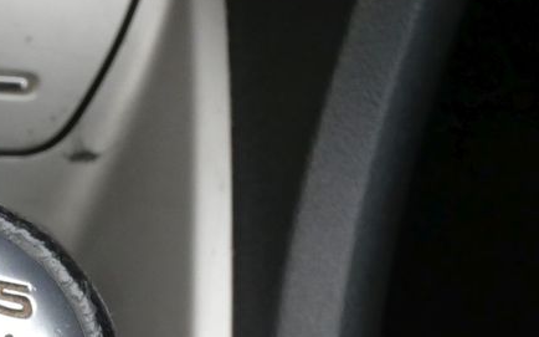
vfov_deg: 13.9
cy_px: 440
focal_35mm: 90
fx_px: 1322
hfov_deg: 21.7
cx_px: -76
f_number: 6.3
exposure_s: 1/80
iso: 320
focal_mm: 6.5
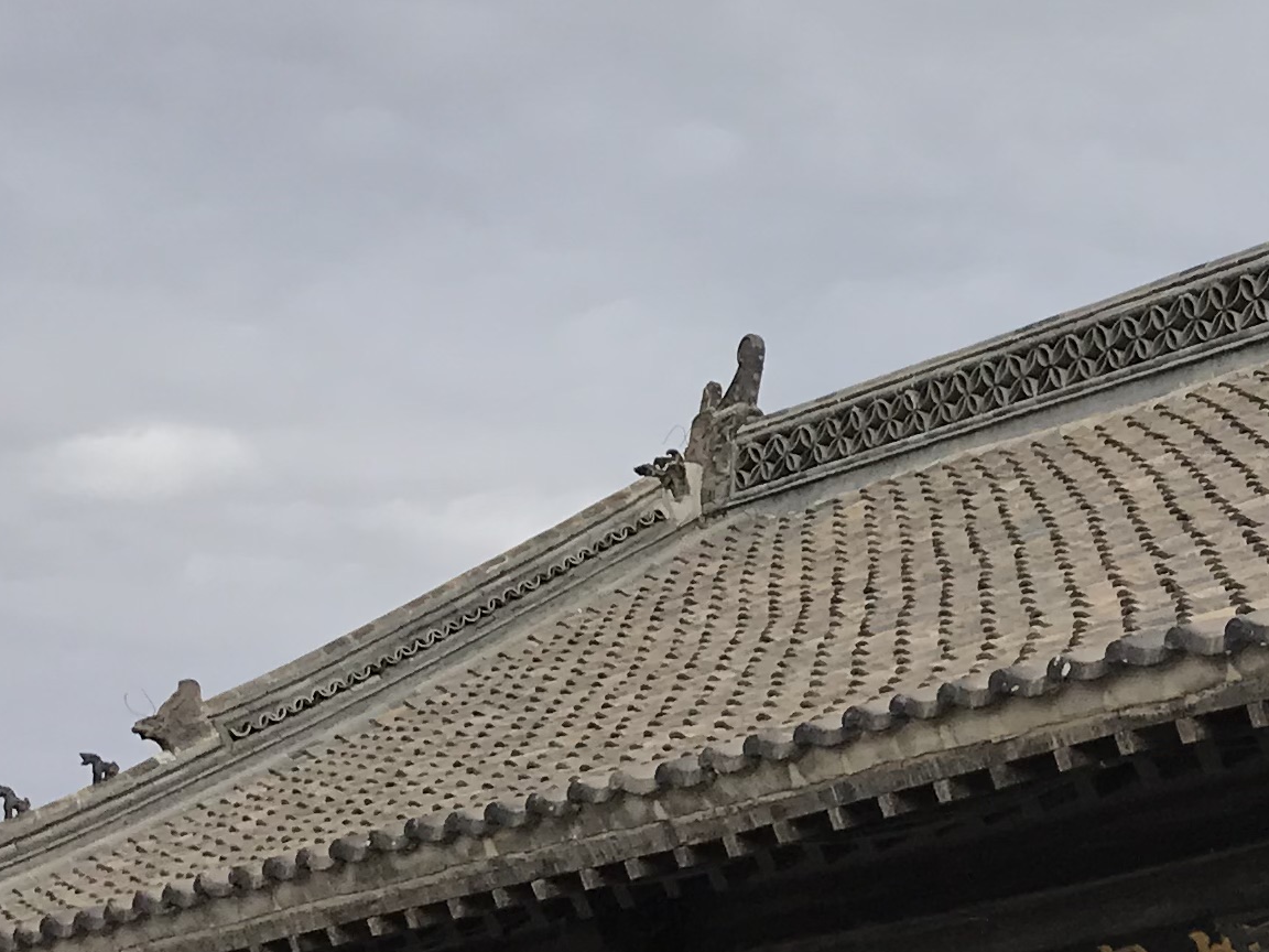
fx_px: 3593
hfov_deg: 18.2
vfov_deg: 15.0
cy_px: 748
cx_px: 1804
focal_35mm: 98
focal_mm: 3.99
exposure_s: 1/1570
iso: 20
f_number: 1.8
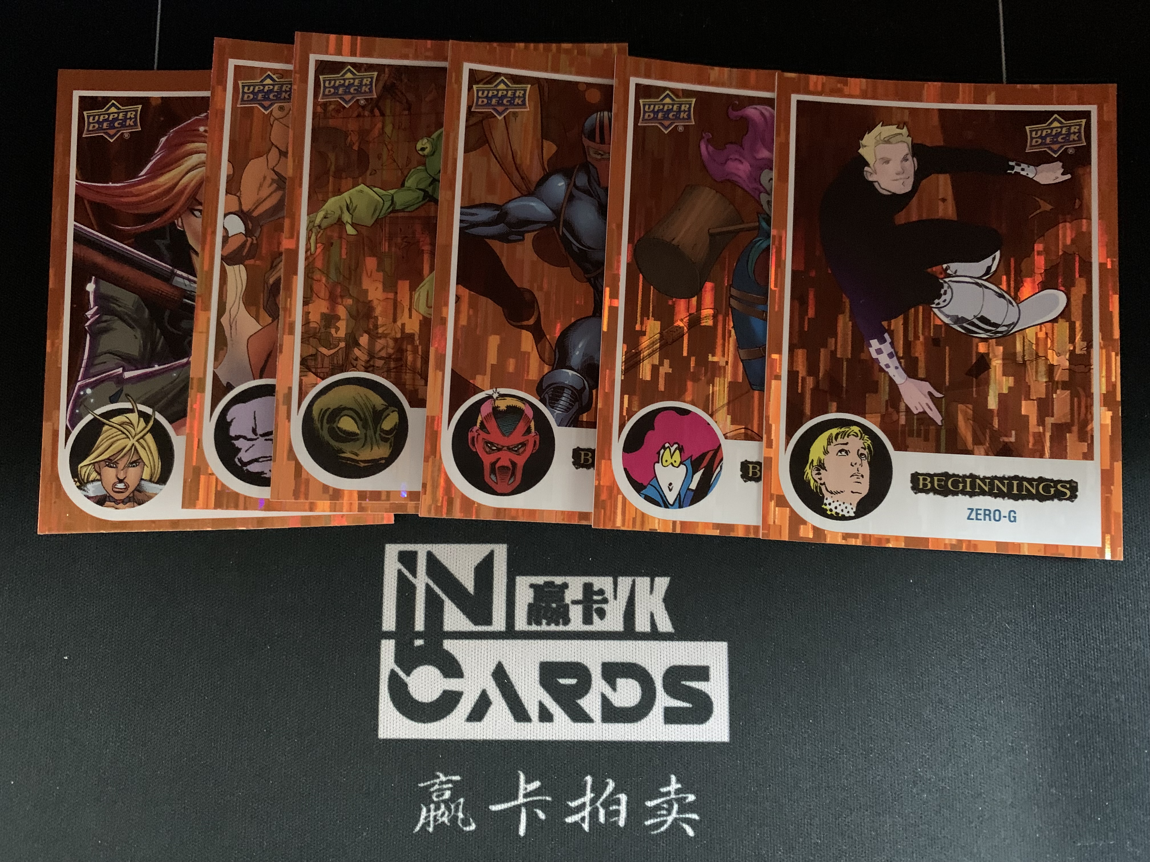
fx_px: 864
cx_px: 575
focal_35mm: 26
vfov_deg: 53.1
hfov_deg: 67.3
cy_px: 431
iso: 640
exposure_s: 1/22
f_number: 1.8
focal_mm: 4.25
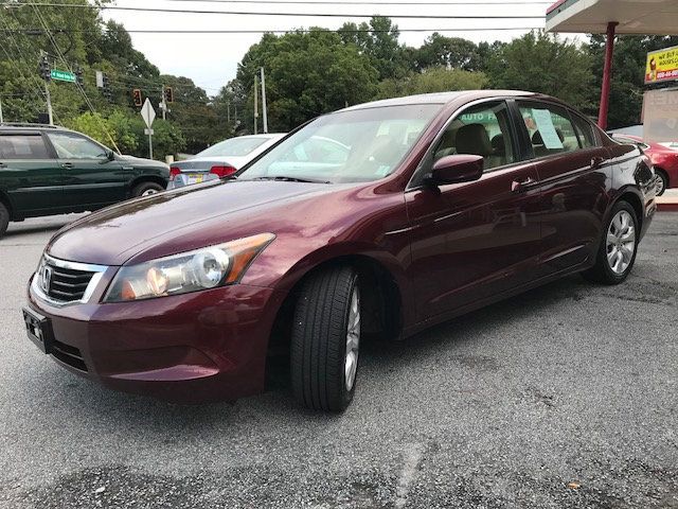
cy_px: 254
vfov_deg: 49.7
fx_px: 548
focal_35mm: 28
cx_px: 339
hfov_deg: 63.4
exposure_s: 1/512
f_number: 1.8
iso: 20
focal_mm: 3.99
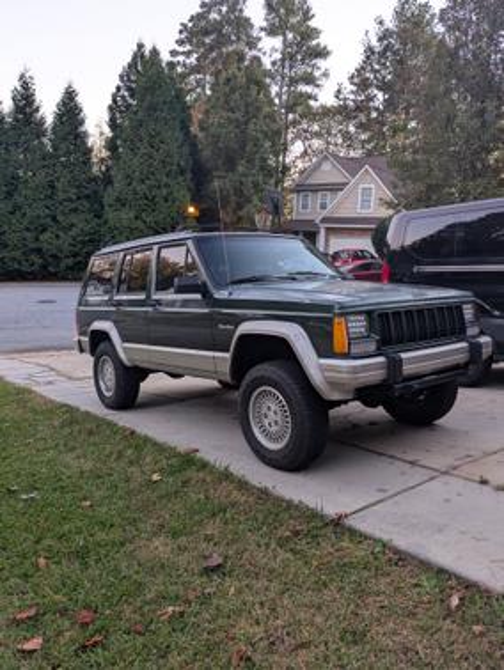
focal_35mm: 27
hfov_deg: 51.4
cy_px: 335
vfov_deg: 65.3
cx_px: 252
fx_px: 524
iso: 202
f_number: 1.73
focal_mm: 4.38
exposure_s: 1/60
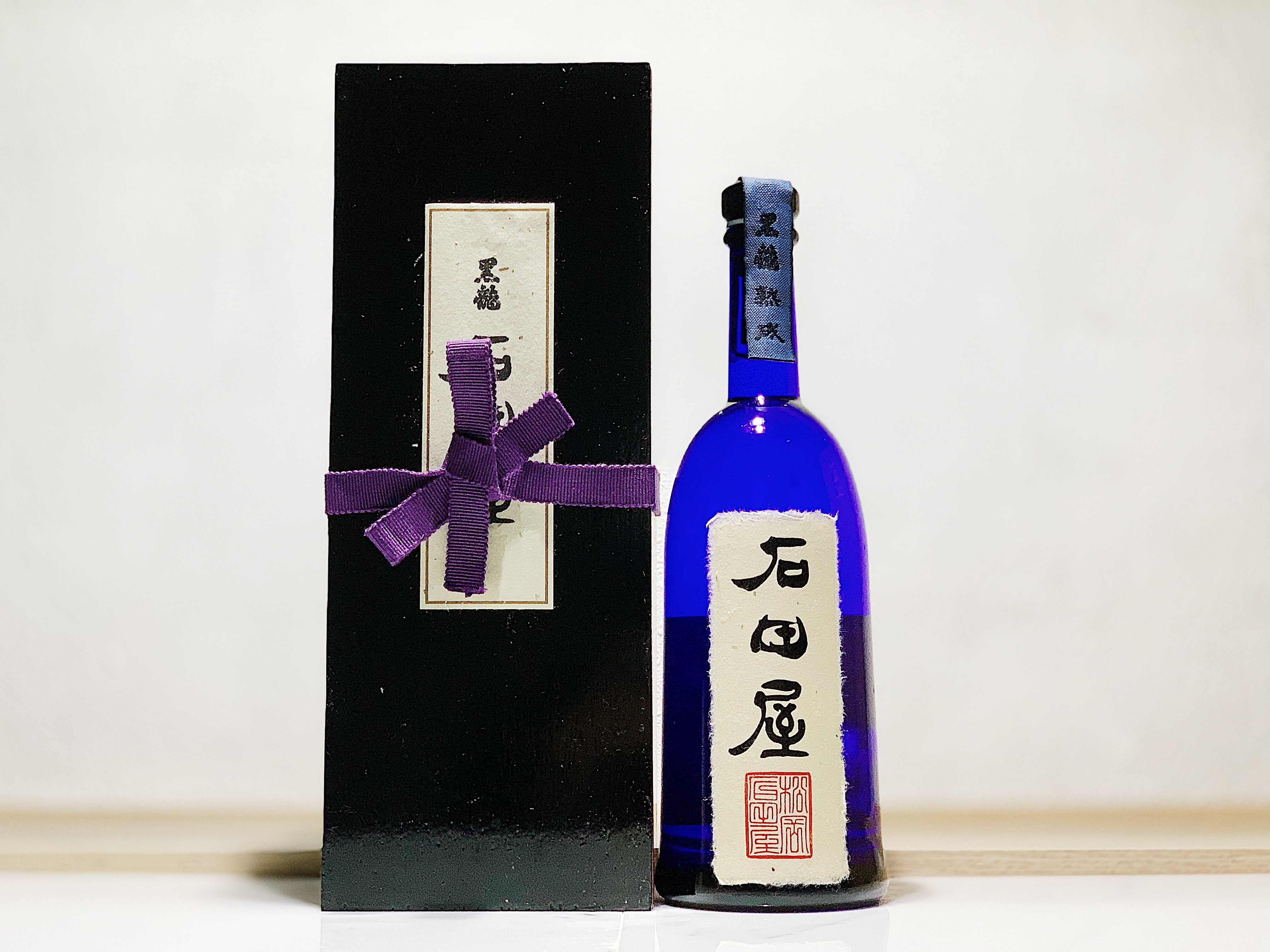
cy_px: 476
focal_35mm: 52
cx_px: 635
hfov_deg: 36.8
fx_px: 1908
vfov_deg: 28.0
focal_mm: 6
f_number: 2.4
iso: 125
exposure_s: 1/84
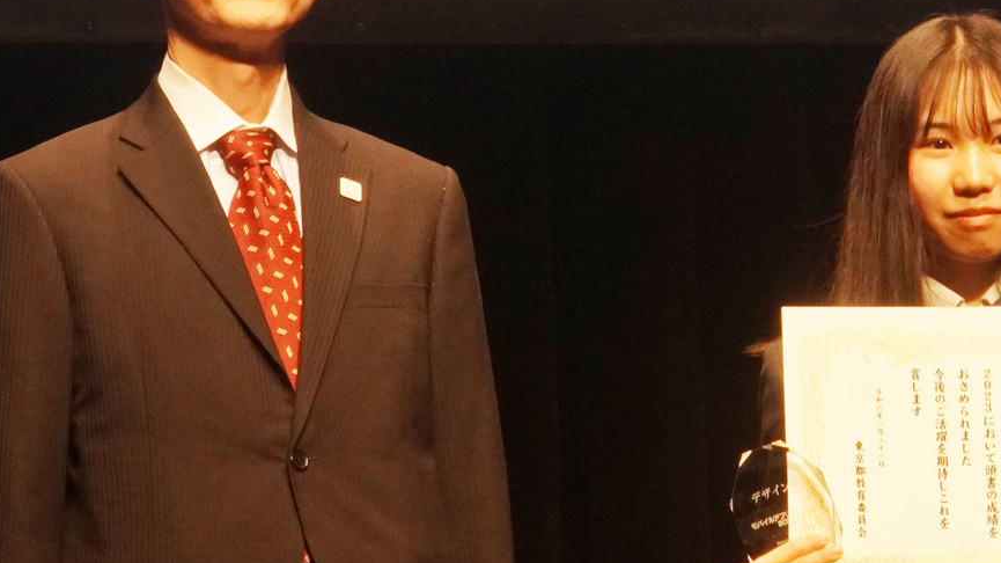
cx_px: 612
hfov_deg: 15.1
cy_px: 225
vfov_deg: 8.6
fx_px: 3761
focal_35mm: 142
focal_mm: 65
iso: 3200
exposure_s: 1/100
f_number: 16
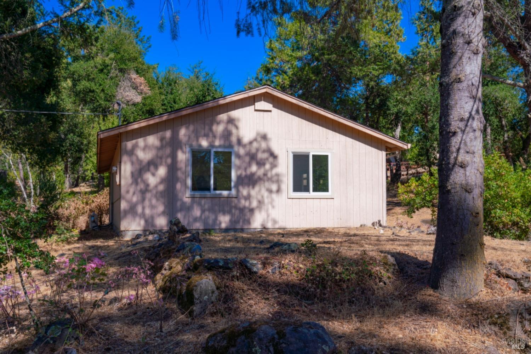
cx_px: 266
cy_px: 177
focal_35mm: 36
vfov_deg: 36.9
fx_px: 531
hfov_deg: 53.1
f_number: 8
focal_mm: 36
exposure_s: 1/320
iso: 100
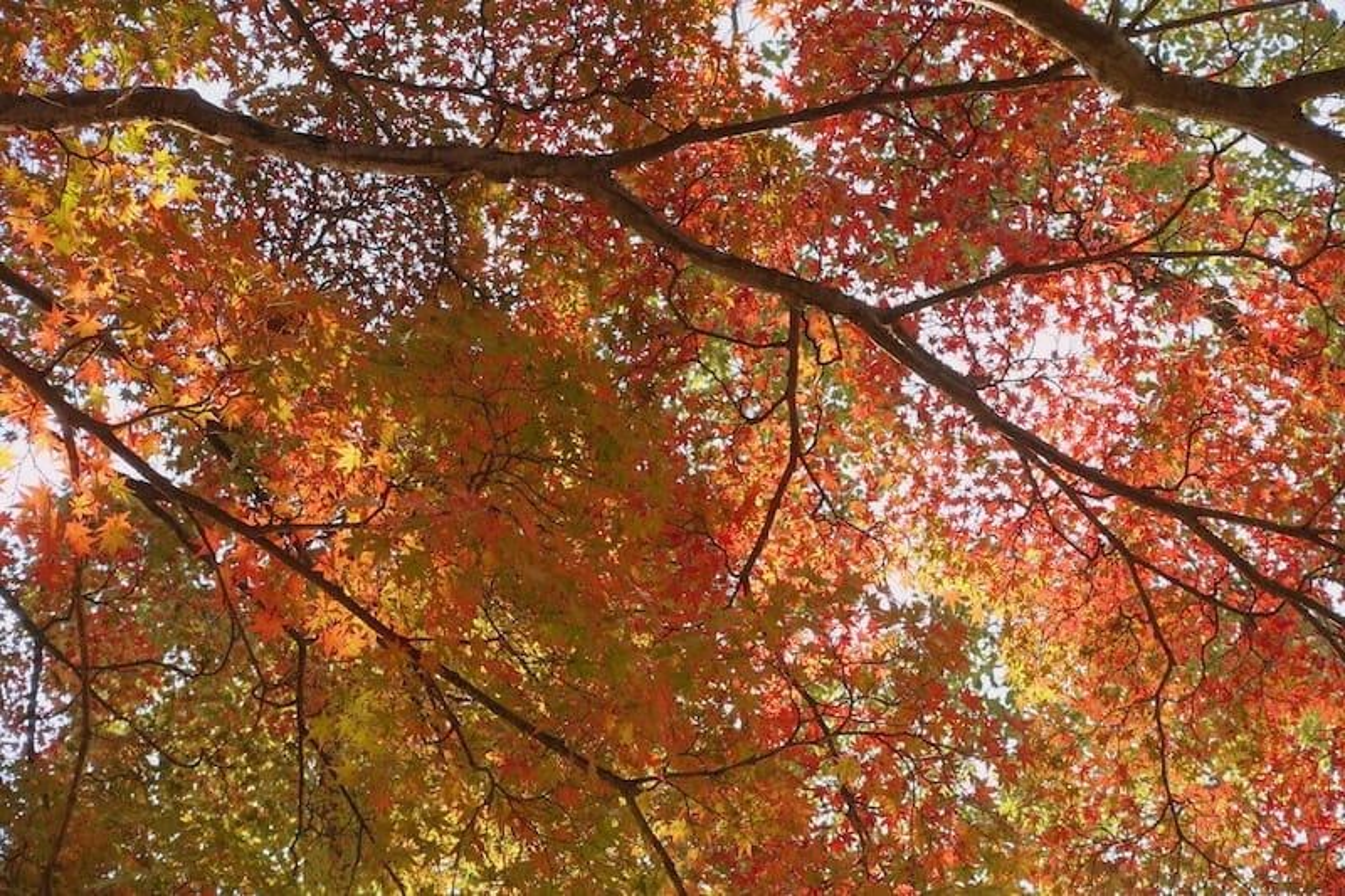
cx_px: 672
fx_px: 2540
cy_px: 448
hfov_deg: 29.7
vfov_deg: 20.0
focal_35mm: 68
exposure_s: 1/125
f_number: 5.6
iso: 125
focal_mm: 25
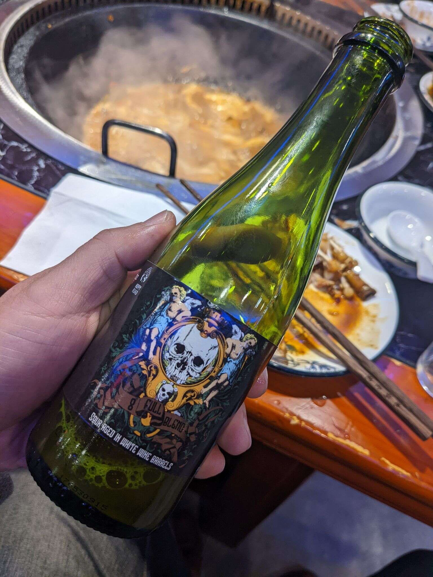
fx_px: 450
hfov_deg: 51.4
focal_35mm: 27
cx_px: 216
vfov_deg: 65.3
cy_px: 288
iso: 54
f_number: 1.73
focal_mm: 4.38
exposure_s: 1/49.9
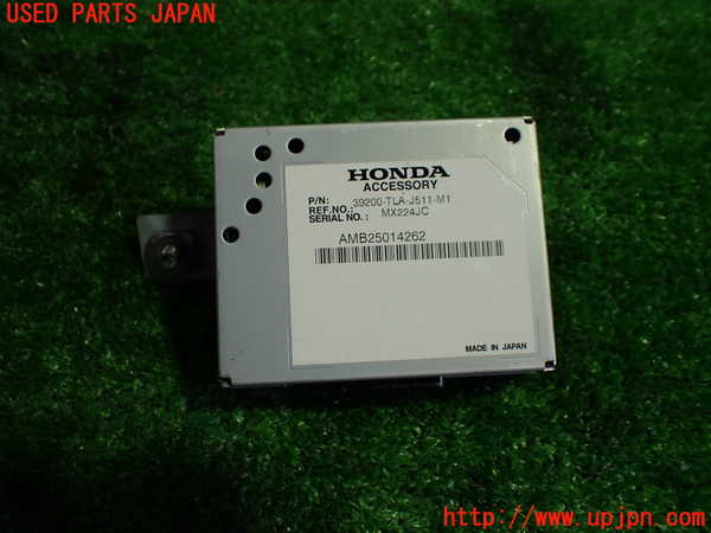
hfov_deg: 60.0
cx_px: 356
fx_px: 616
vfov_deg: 46.8
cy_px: 266
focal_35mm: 30
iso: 200
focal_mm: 5.4
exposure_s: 1/125
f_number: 2.3
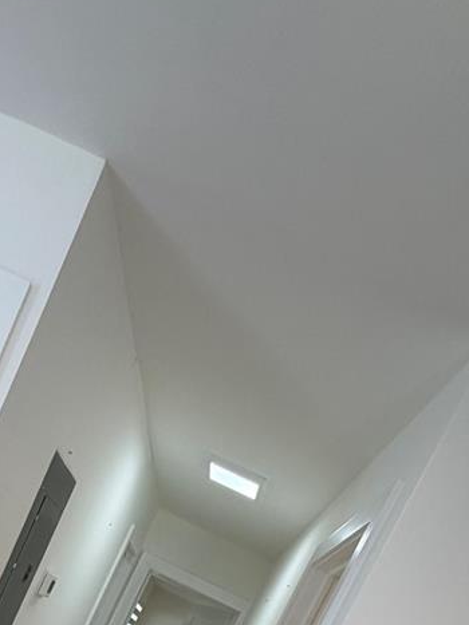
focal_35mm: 36
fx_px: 651
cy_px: 724
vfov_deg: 39.4
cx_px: 107
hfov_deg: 38.4
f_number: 2.2
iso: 50
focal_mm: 2.22
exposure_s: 1/120
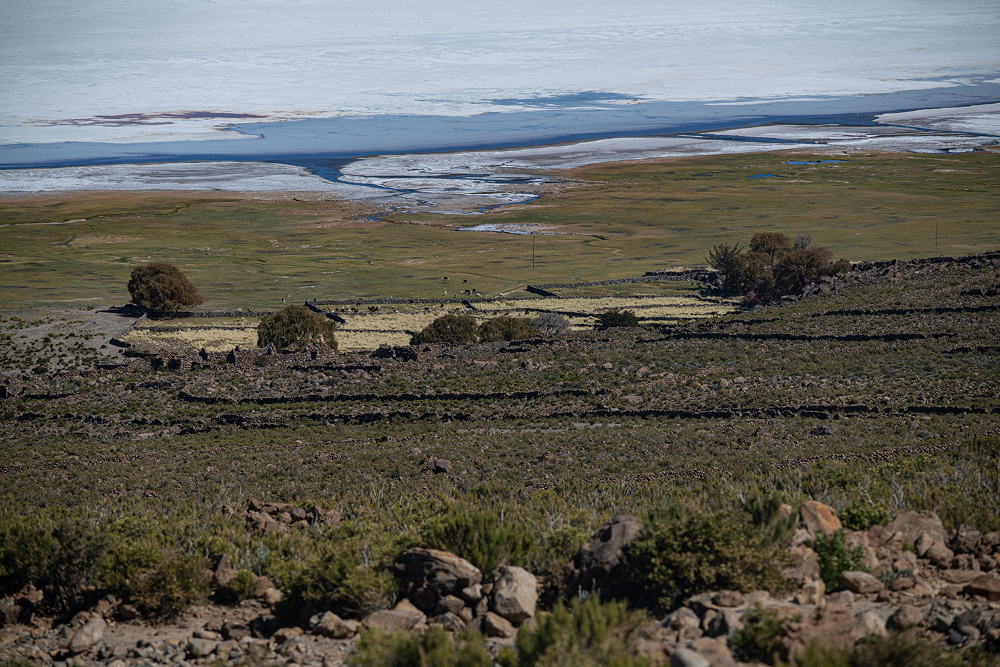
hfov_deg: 11.1
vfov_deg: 7.4
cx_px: 500
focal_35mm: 185
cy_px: 334
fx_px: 5138
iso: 100
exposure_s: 1/250
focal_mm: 185
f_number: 8
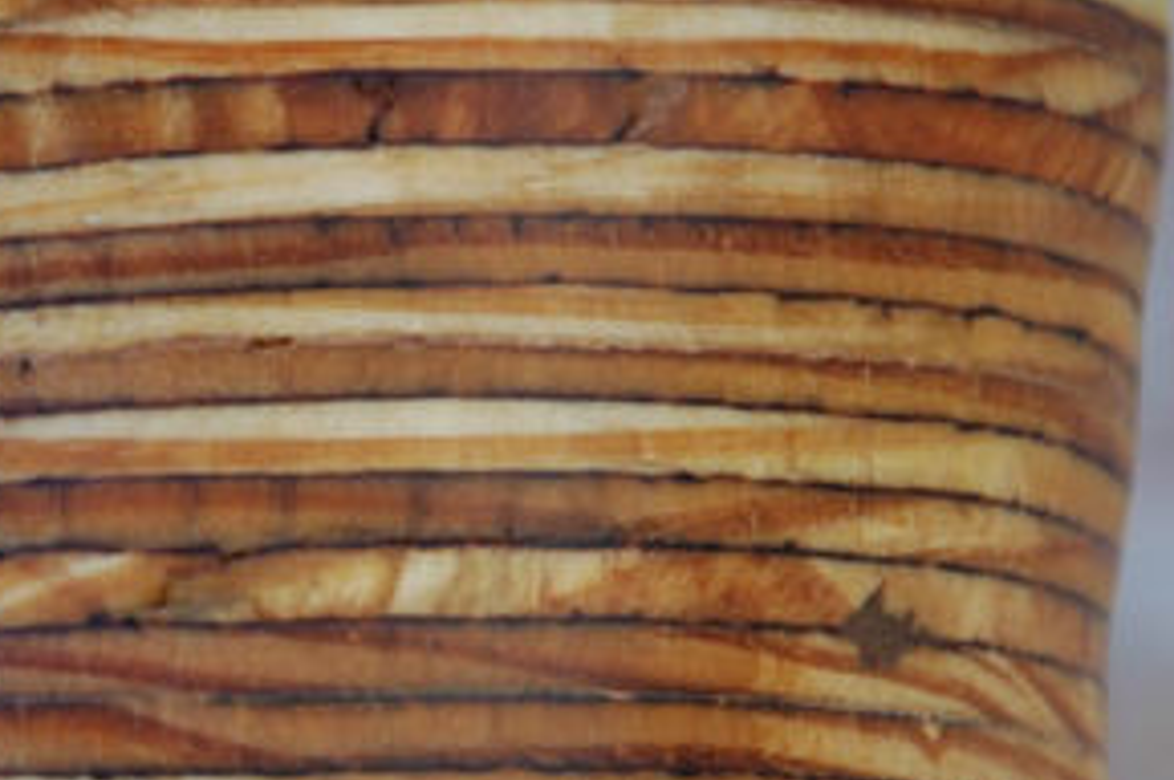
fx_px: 10072
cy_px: 453
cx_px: -69
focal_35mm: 309
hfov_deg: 6.6
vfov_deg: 4.4
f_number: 6.3
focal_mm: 85
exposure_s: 1/125
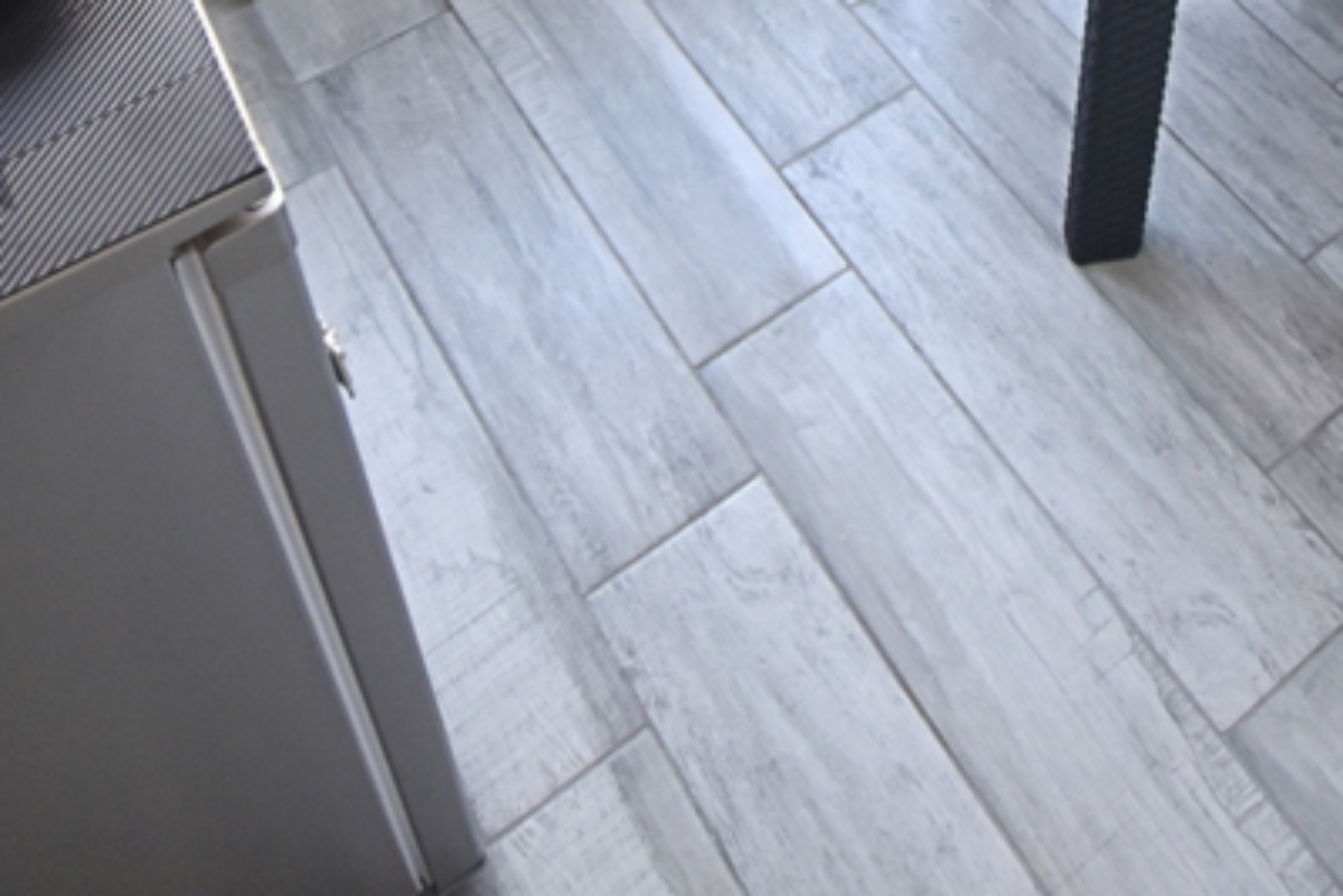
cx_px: 943
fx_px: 1679
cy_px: -443
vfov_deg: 23.8
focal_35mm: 45
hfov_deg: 42.7
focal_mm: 10
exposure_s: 1/30
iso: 360
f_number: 4.5
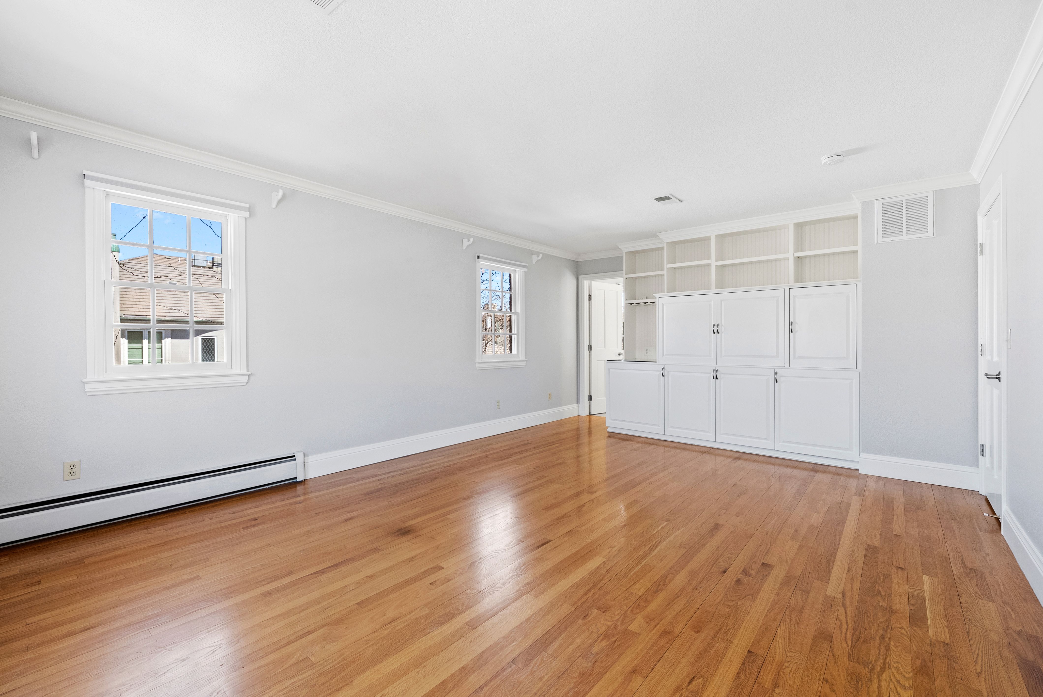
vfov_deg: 77.4
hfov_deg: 100.4
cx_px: 522
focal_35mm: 15
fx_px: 435
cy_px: 348
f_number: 8
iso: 640
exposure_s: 1/13
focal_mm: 15
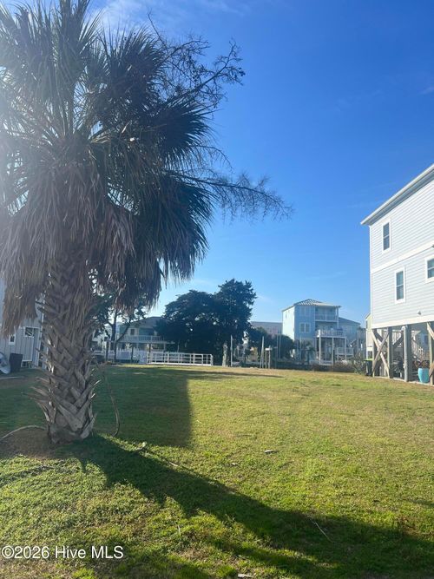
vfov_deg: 67.3
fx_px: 435
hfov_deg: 53.0
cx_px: 217
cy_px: 290
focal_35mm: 26
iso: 50
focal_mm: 5.7
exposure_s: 1/3831
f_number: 1.5
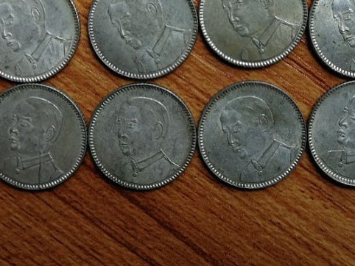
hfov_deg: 31.9
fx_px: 616
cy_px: 1
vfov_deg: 23.4
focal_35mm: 60
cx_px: 233
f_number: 1.8
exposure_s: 1/100
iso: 50
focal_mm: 3.95
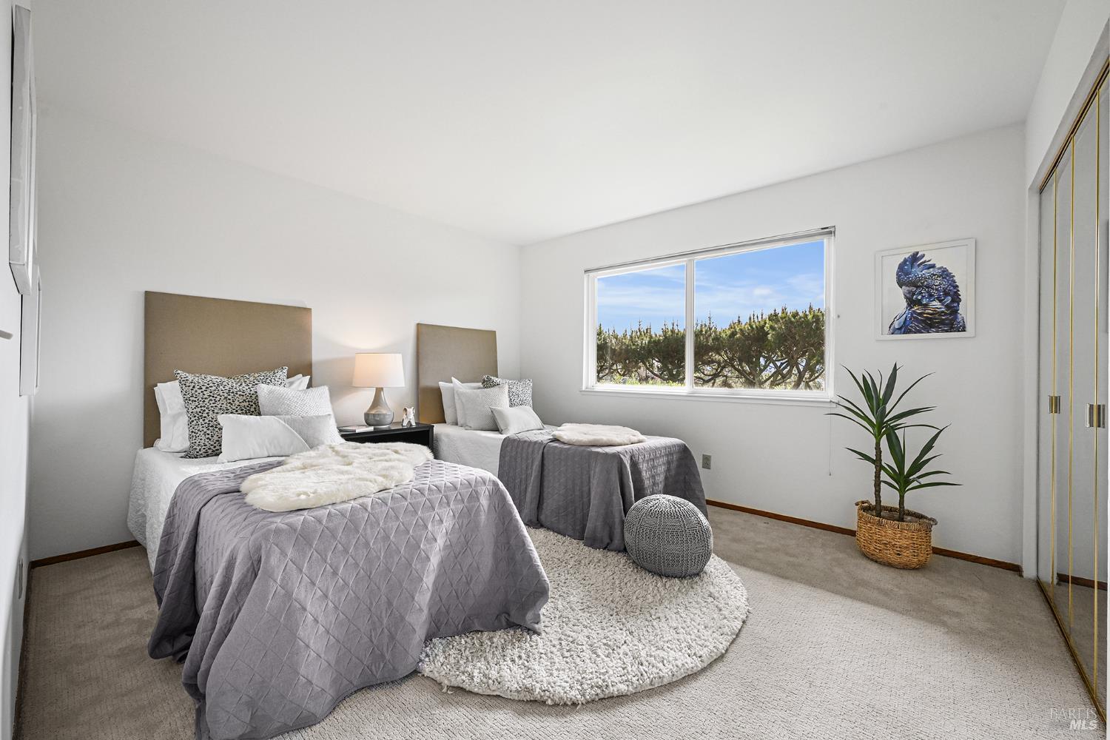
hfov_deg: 104.3
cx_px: 555
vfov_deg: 81.2
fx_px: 432
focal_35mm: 14
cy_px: 370
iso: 800
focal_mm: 14
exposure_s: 1/40
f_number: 9
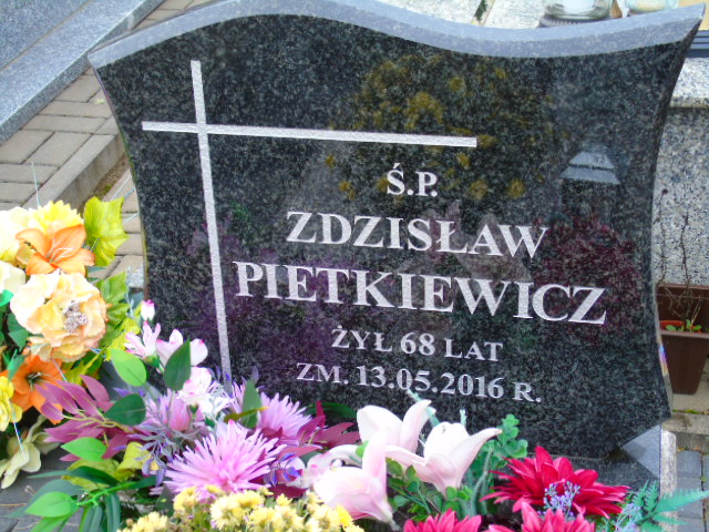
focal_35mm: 62
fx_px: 1270
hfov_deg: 31.2
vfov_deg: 23.7
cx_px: 354
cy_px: 266
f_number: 4.5
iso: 80
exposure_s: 1/30
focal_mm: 11
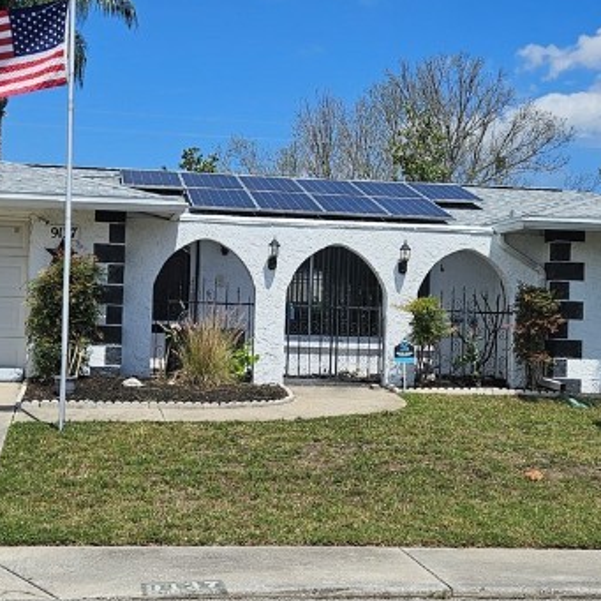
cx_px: 249
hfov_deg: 28.1
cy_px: 266
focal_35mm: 61
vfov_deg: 28.1
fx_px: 1198
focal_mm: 5.4
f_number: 1.8
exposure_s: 1/3436
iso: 25
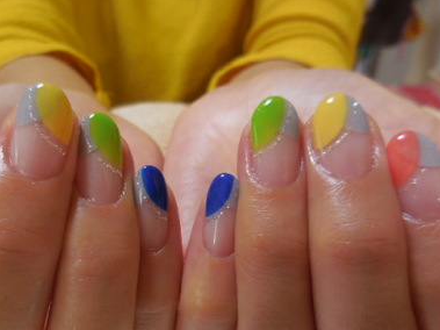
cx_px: 176
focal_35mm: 33
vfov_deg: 42.5
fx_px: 419
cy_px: 213
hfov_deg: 55.0
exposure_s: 1/30
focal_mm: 4.5
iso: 160
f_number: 3.3
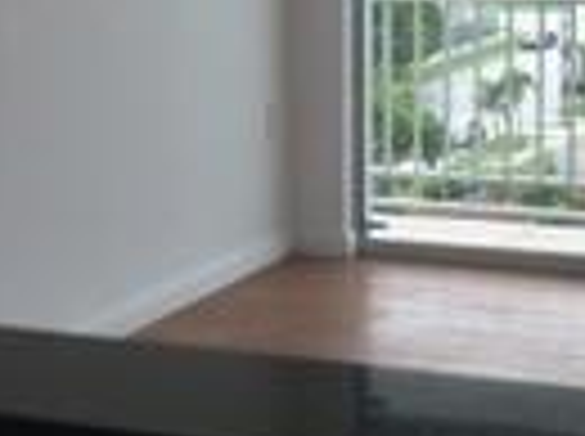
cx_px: -90
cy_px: 103
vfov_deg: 10.3
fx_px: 2412
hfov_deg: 13.5
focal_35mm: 143
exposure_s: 1/427
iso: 32
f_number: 2.2
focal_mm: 4.15
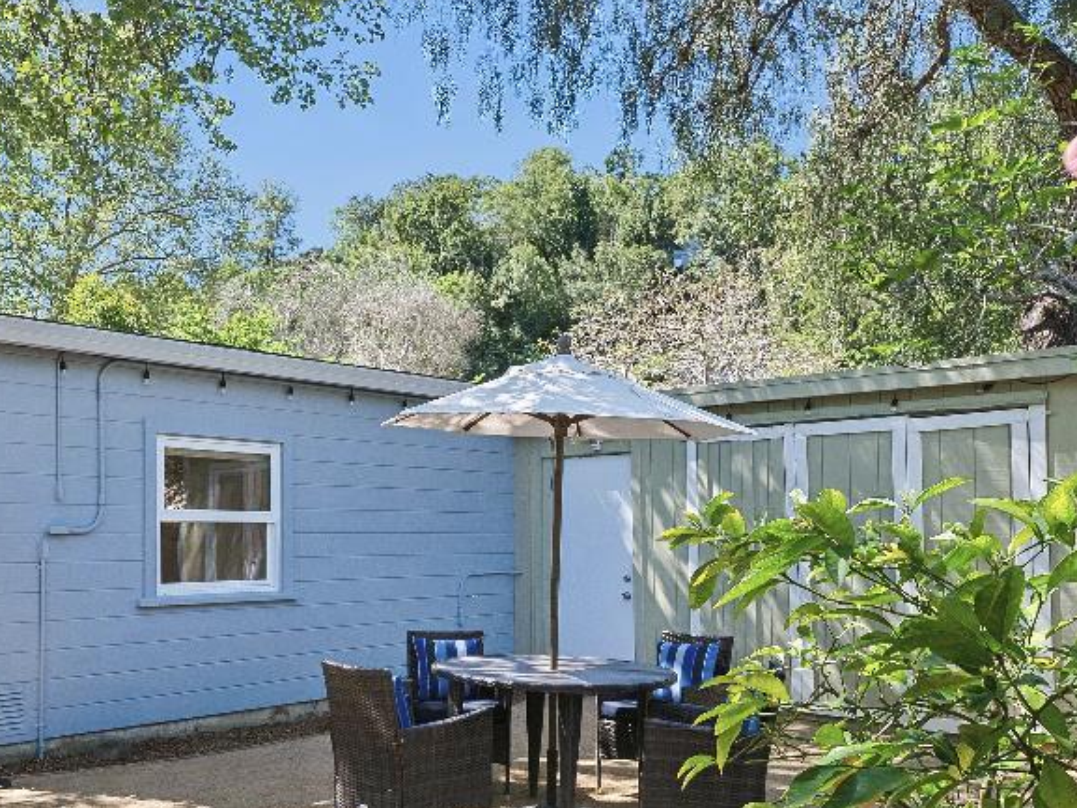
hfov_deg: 51.6
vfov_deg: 40.1
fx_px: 1089
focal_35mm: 35
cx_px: 360
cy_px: 556
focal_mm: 14
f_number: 8
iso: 200
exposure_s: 1/160
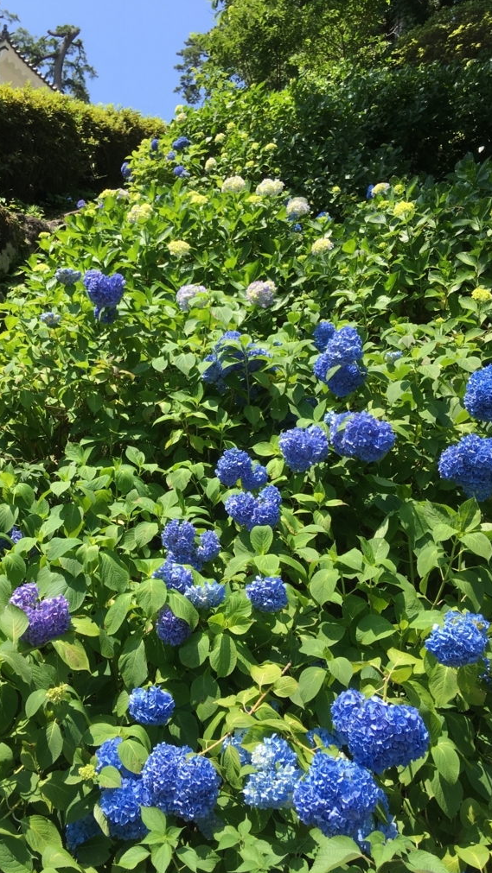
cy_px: 433
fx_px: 742
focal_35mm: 32
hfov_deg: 36.4
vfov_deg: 61.0
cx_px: 176
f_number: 2.2
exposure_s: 1/777
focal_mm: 4.15
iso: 25
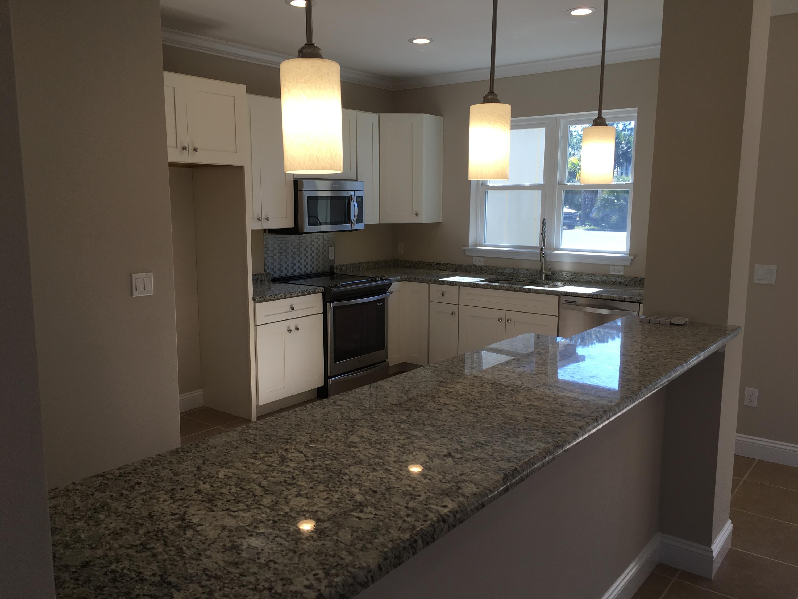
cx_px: 399
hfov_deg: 61.7
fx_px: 669
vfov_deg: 48.2
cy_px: 300
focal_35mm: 29
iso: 25
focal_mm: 4.15
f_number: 2.2
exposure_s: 1/151
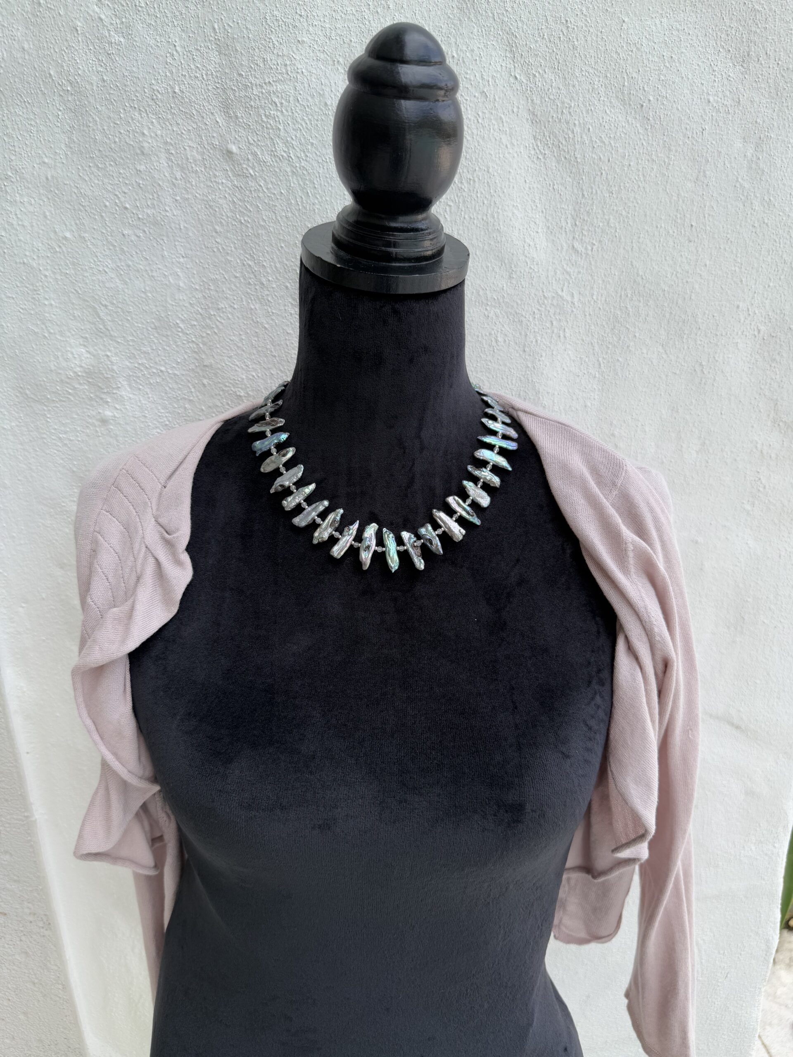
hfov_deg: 56.8
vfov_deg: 71.6
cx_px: 396
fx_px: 733
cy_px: 528
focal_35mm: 24
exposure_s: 1/1410
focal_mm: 6.76
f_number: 1.78
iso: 80
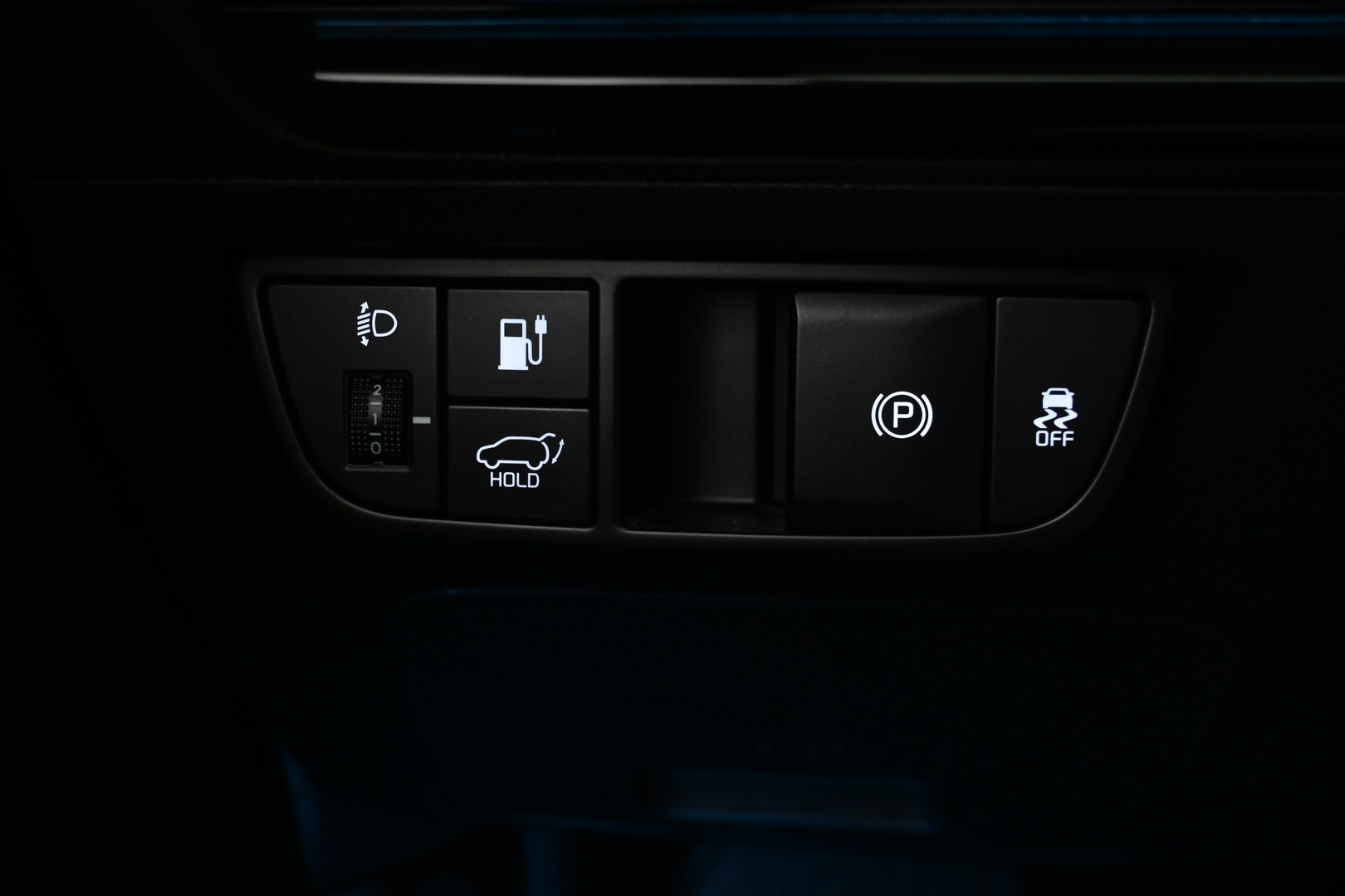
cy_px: 448
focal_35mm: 51
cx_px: 672
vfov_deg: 26.5
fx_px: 1905
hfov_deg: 38.9
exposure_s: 1/8
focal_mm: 34
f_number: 5
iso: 1600
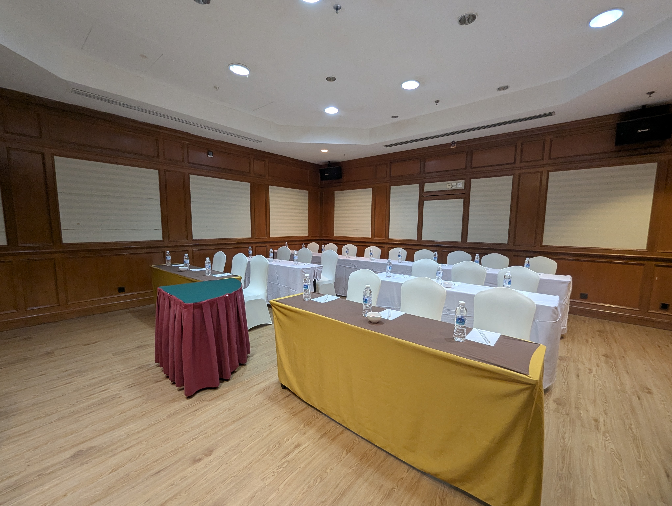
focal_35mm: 13
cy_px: 253
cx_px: 336
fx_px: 253
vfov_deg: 90.1
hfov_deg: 106.1
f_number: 2.2
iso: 185
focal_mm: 1.95
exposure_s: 1/25
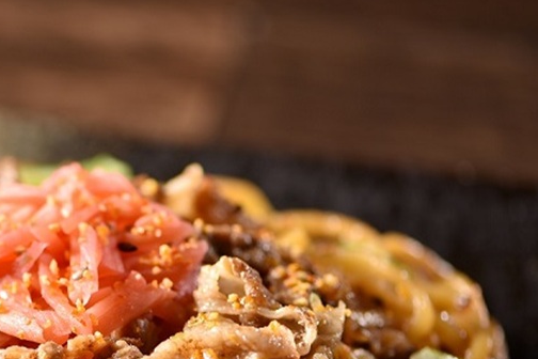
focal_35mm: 250
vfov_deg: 5.5
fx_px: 3736
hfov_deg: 8.2
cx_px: -91
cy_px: 391
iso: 100
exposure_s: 1/160
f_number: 4.5
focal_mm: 105
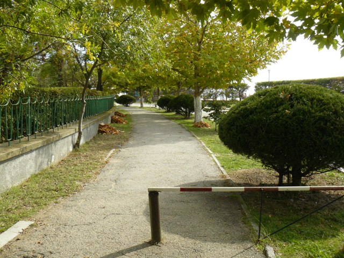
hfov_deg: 51.4
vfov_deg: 39.7
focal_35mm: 36
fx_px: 358
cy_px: 129
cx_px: 172
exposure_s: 1/320
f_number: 5.6
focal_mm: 6
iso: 200
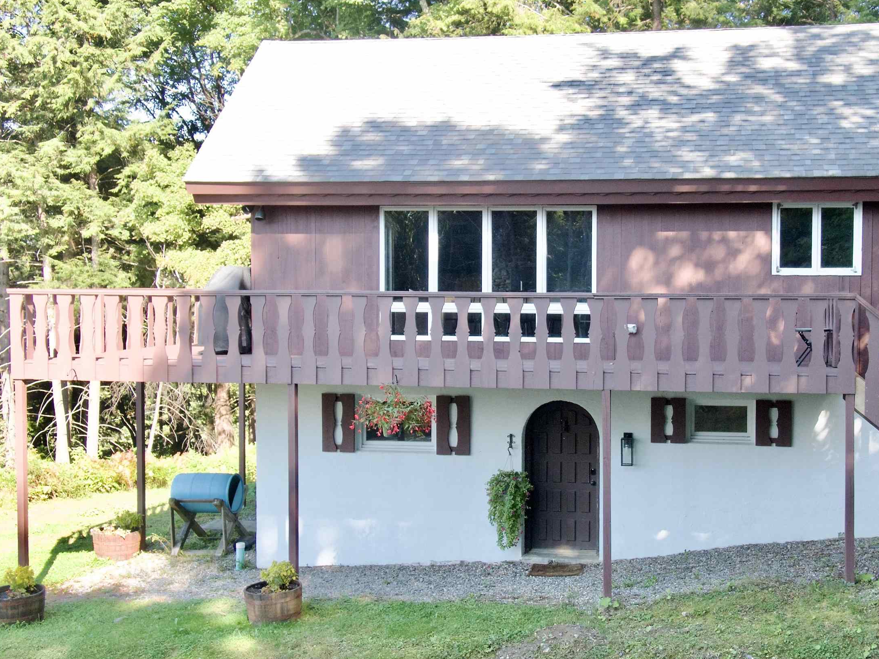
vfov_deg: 28.5
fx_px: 1295
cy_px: 339
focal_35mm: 51
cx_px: 540
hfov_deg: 37.3
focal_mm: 6.08
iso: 100
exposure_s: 1/40
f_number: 3.3
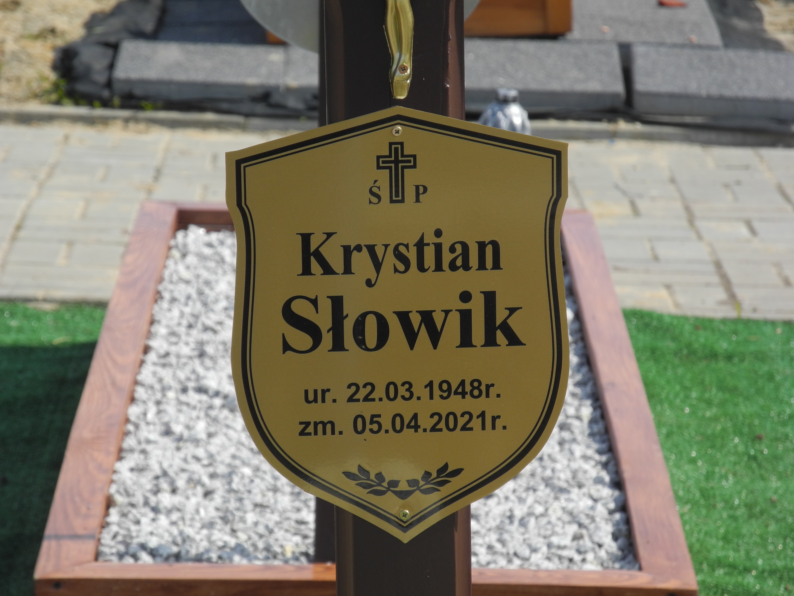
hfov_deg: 11.4
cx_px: 397
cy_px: 298
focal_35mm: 173
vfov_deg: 8.6
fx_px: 3968
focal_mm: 37
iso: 100
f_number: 5.6
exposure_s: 1/400
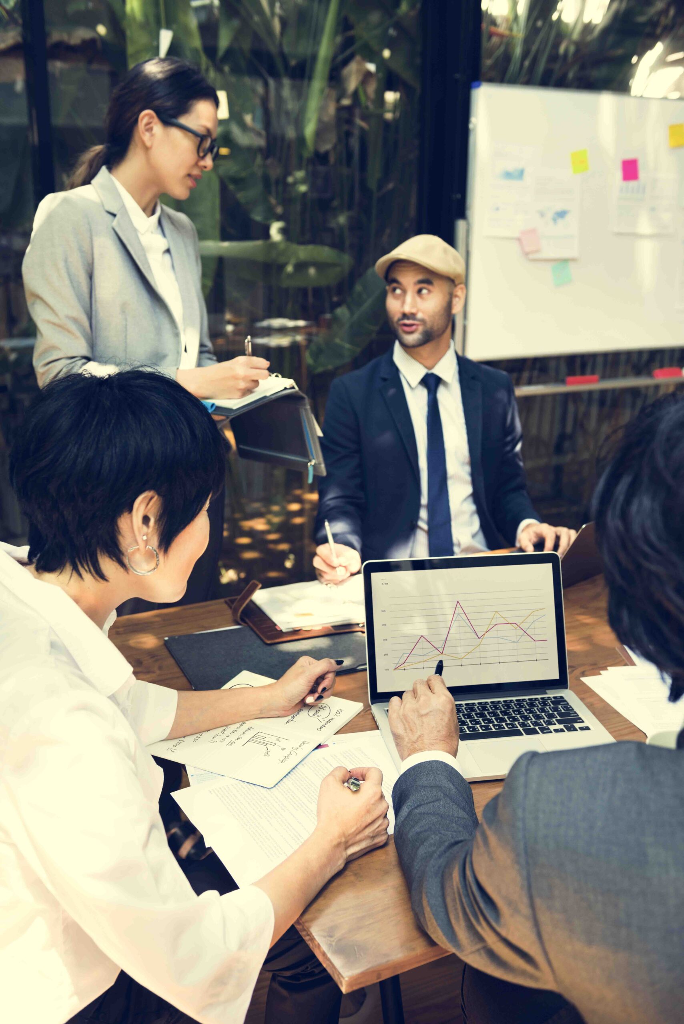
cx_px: 342
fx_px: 1025
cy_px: 512
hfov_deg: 36.9
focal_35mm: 36
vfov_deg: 53.1
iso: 200
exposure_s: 1/125
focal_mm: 36
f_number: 4
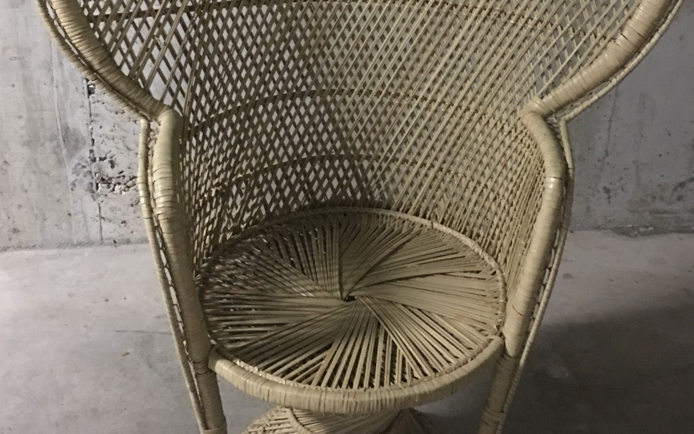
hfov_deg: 39.6
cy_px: 66
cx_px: 360
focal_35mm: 51
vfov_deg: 24.8
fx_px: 965
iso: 125
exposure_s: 1/4
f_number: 2.2
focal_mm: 4.15
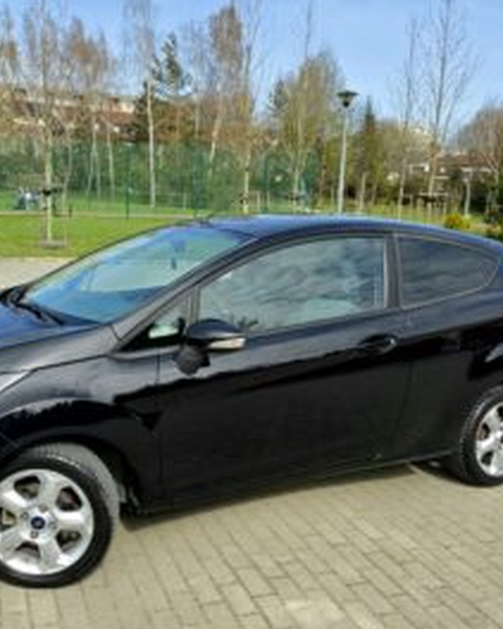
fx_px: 633
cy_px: 338
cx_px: 174
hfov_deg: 42.8
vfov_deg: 52.8
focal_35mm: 34
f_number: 1.4
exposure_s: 1/5000
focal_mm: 6.5
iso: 64
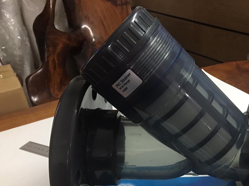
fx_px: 295
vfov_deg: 34.7
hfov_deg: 45.0
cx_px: 169
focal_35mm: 41
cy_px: 127
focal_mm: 4.15
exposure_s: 1/8
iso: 100
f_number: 2.2
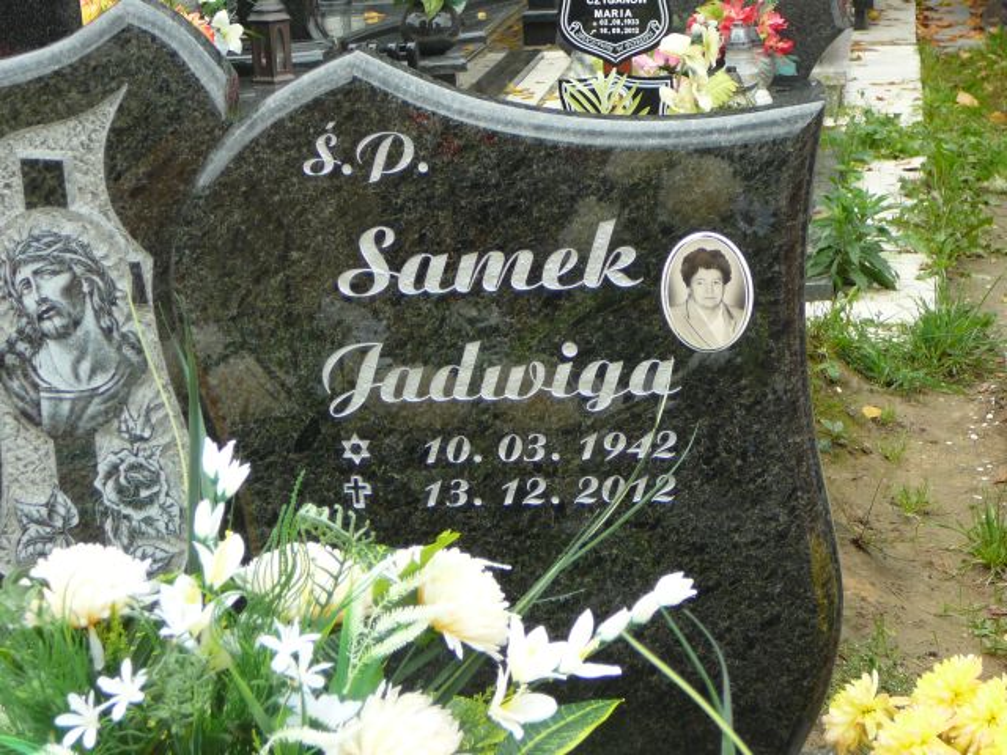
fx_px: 2385
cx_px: 504
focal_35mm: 82
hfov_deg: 23.8
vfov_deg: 18.0
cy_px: 378
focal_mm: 12.2
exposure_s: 1/100
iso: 80
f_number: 3.8
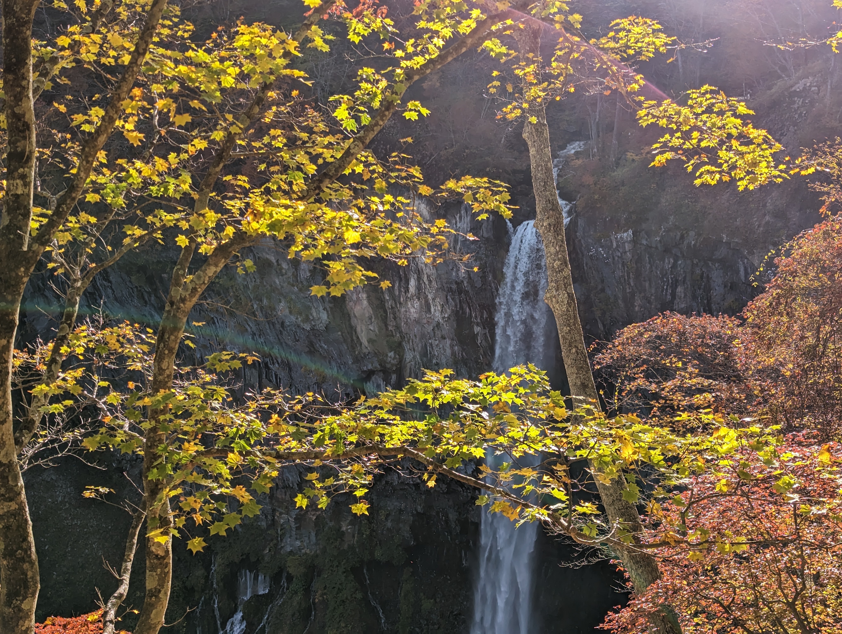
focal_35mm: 48
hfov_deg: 39.6
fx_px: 1169
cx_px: 421
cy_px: 317
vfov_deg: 30.3
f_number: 1.85
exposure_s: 1/575
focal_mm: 6.81
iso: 40
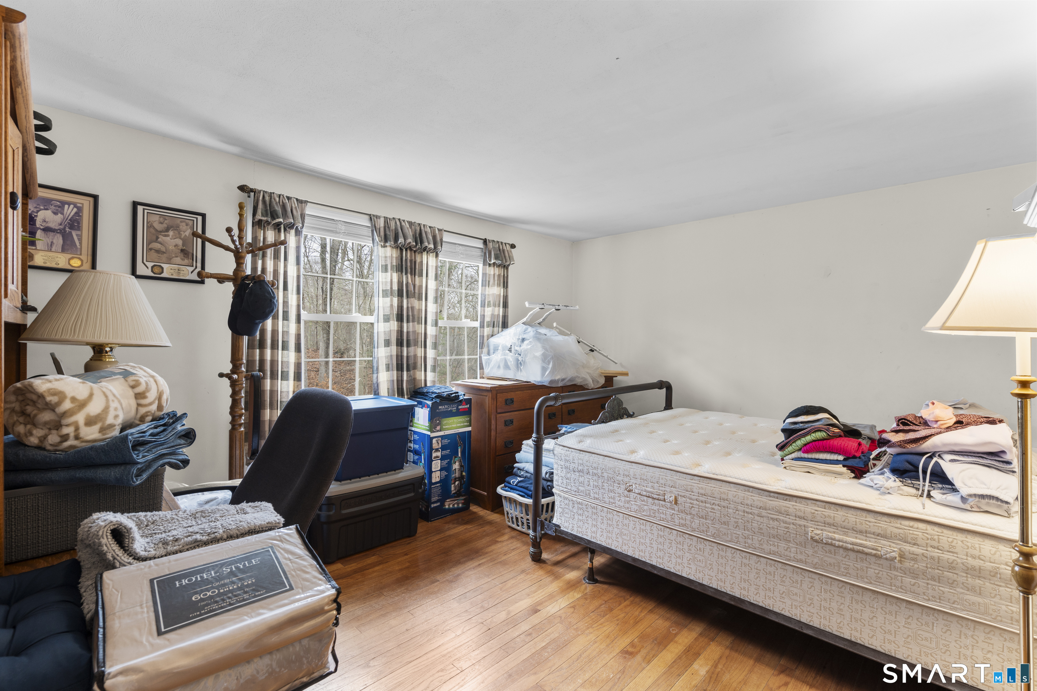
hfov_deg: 96.7
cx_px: 518
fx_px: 461
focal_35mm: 16
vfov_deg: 73.7
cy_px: 346
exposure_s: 2.5
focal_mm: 16
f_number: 9
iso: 200
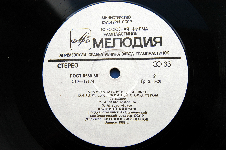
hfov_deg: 37.9
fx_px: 329
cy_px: 75
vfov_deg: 25.7
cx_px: 113
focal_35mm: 52
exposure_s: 1/125
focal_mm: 35
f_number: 5.6
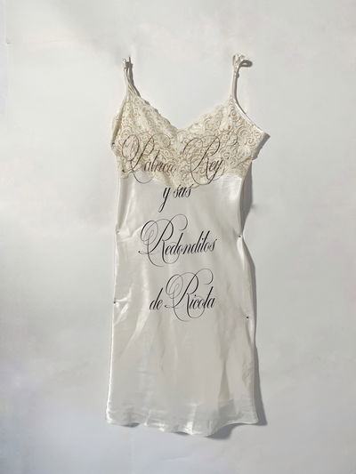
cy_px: 237
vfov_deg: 67.3
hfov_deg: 53.1
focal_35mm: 26
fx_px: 356
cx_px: 178
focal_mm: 5.1
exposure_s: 1/121
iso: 80
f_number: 1.6
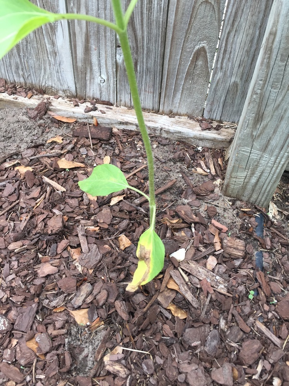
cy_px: 193
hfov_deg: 48.2
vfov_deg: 61.7
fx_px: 323
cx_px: 144
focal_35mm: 29
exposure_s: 1/120
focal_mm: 4.15
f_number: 2.2
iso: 50
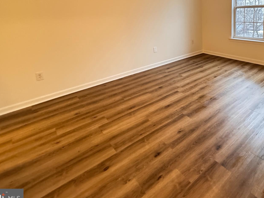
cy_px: 43
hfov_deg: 70.5
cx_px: 187
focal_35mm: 23
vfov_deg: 55.3
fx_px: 175
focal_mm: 2.22
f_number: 2.2
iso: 1250
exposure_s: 1/60
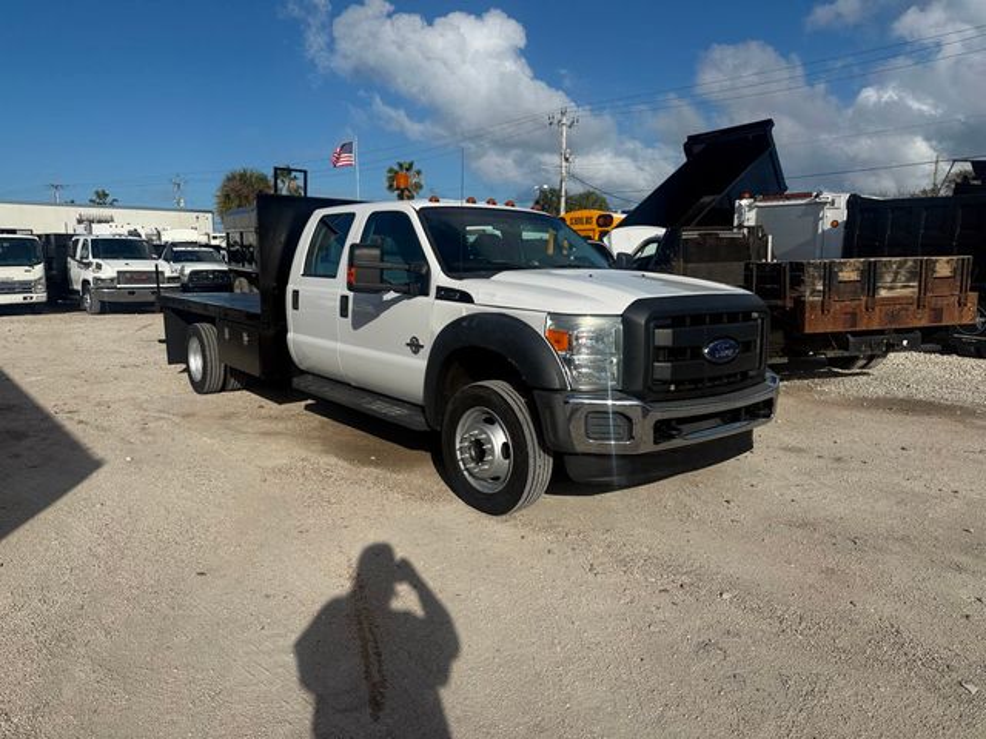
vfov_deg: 56.8
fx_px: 684
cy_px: 370
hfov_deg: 71.6
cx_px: 493
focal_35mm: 24
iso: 80
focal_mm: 6.76
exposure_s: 1/10309
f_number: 1.78
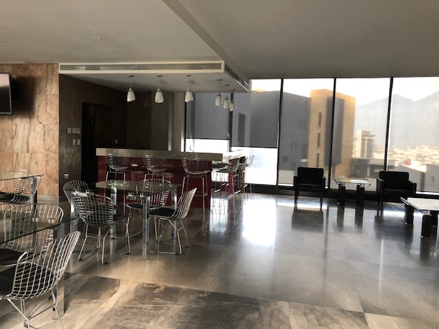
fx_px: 355
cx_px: 220
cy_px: 164
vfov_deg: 49.7
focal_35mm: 28
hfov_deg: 63.4
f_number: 1.8
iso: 40
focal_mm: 3.99
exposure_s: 1/15
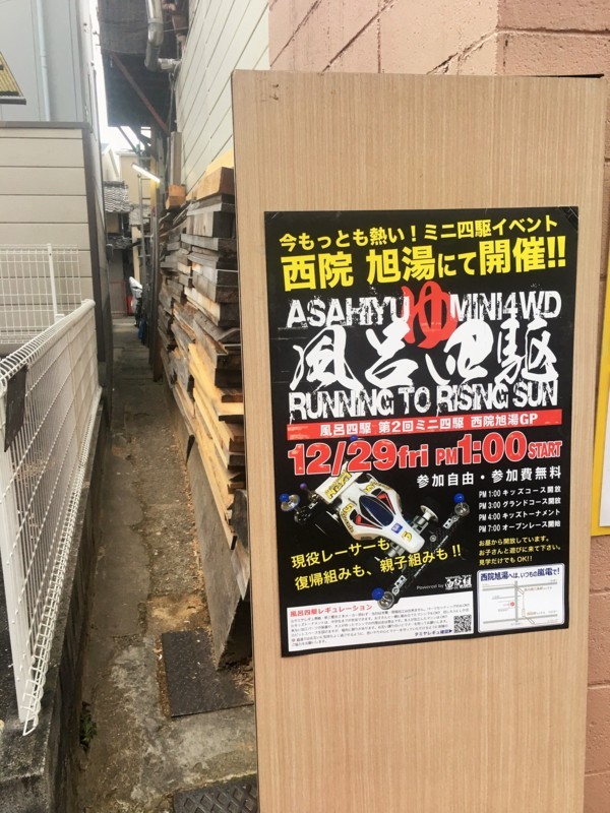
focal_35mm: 29
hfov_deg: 48.2
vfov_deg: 61.7
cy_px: 406
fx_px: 681
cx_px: 305
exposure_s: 1/30
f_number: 2.2
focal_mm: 4.15
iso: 25
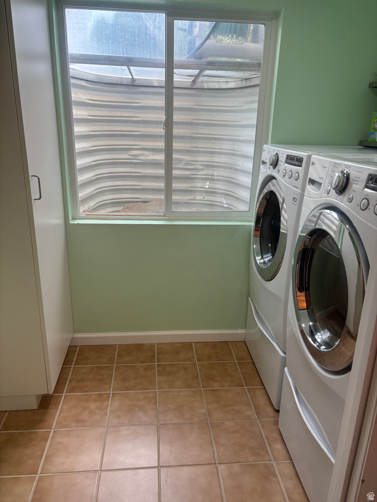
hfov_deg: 53.1
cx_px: 188
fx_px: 378
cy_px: 251
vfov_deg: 67.3
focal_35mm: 26
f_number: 1.6
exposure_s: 1/120
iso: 64
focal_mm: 5.96
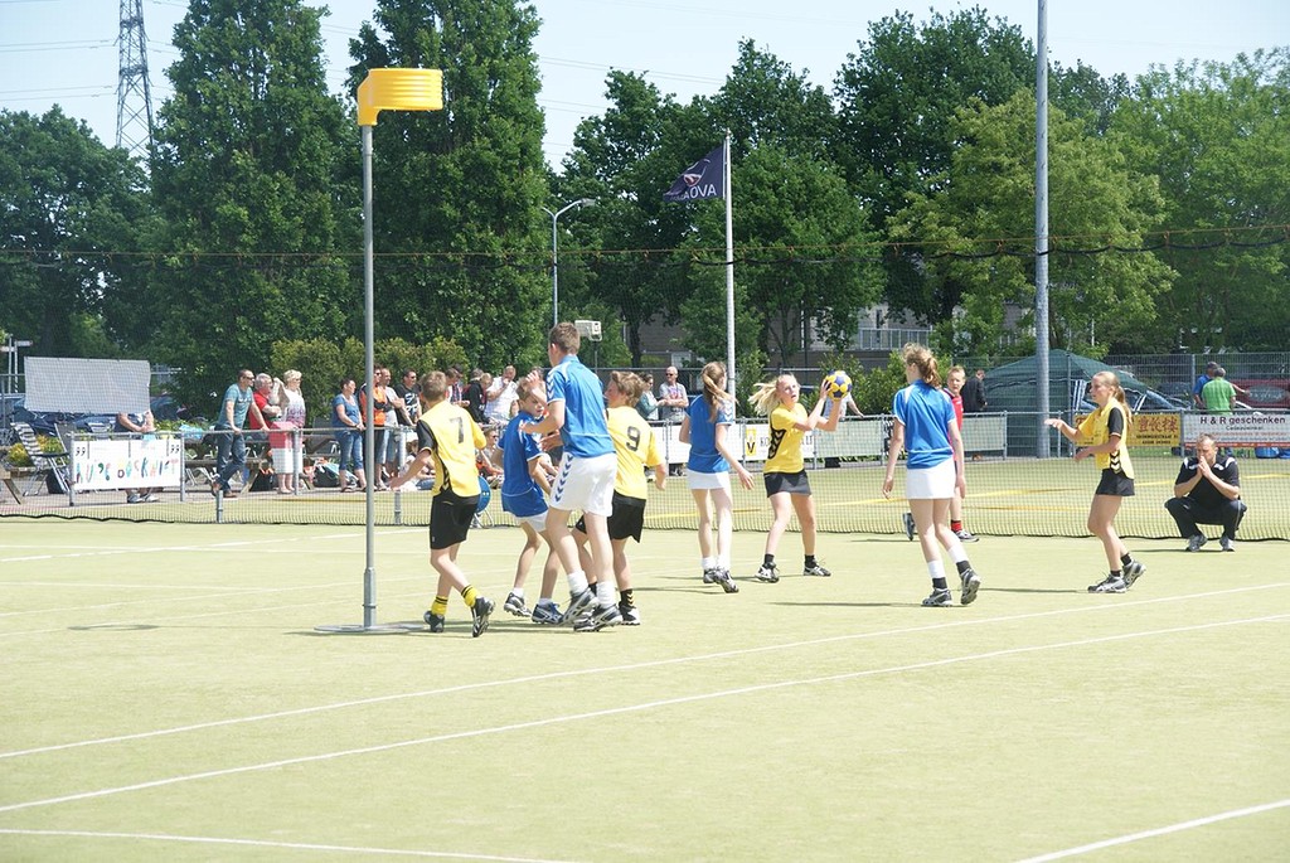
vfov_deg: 15.2
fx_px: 3228
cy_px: 432
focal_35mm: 90
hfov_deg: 22.6
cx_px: 645
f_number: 6.3
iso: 100
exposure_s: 1/160
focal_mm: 60
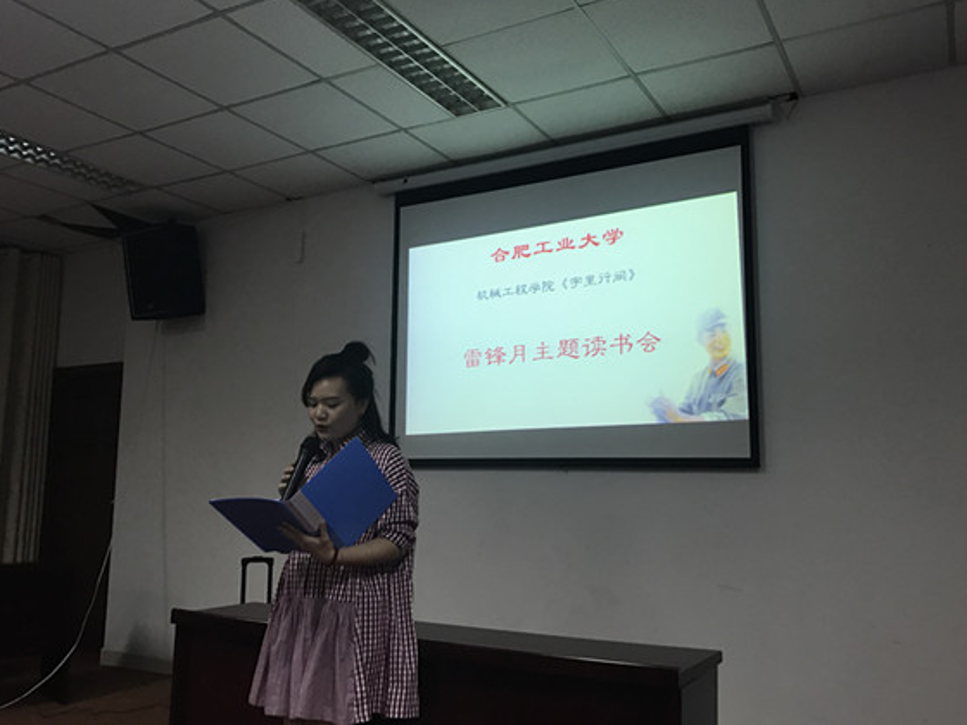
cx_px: 506
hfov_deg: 59.9
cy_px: 381
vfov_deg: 46.8
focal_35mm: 30
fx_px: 838
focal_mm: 3.99
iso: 40
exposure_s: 1/16
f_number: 1.8
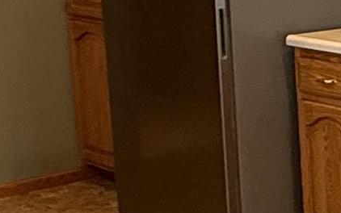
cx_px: 709
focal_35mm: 108
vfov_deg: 12.1
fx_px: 1004
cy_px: 56
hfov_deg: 15.1
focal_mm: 2.22
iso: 250
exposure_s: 1/60
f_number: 2.2
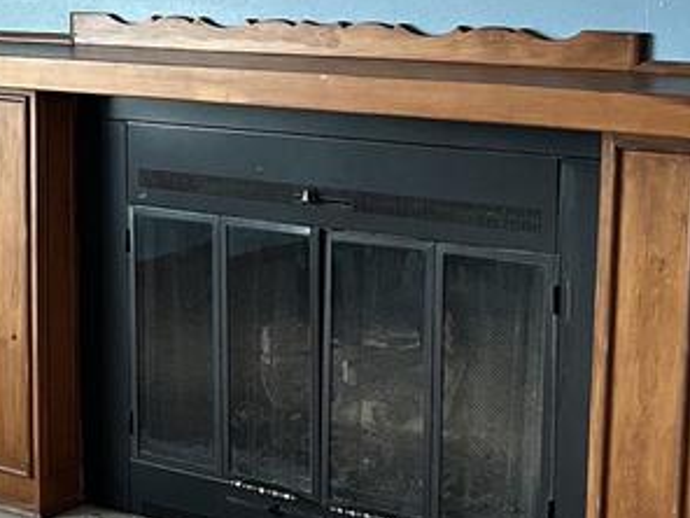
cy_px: 159
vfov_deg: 16.4
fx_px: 1794
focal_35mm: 90
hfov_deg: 21.1
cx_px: 21
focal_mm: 5.1
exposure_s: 1/60
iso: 250
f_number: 1.6
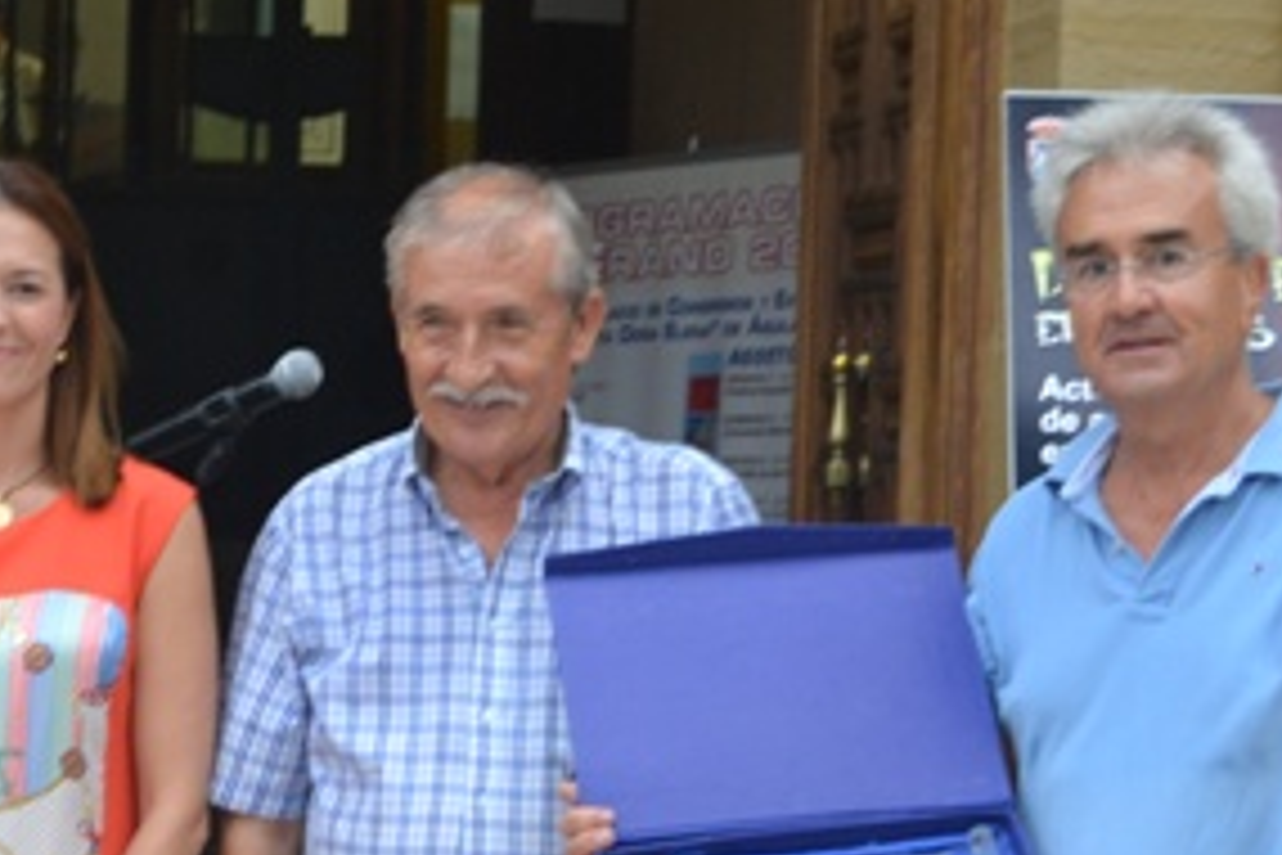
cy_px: 632
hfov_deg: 15.8
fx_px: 4558
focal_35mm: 128
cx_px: 171
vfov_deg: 10.7
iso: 640
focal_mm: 38
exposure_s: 1/60
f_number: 4.8
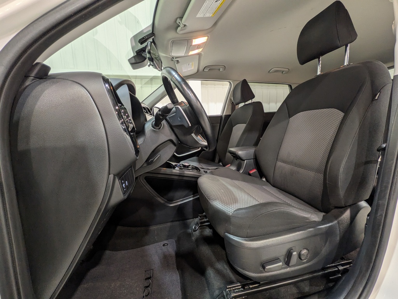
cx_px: 199
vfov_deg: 85.7
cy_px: 150
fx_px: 161
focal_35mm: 14
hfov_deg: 102.1
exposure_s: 1/40
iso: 99
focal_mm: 1.83
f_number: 2.2
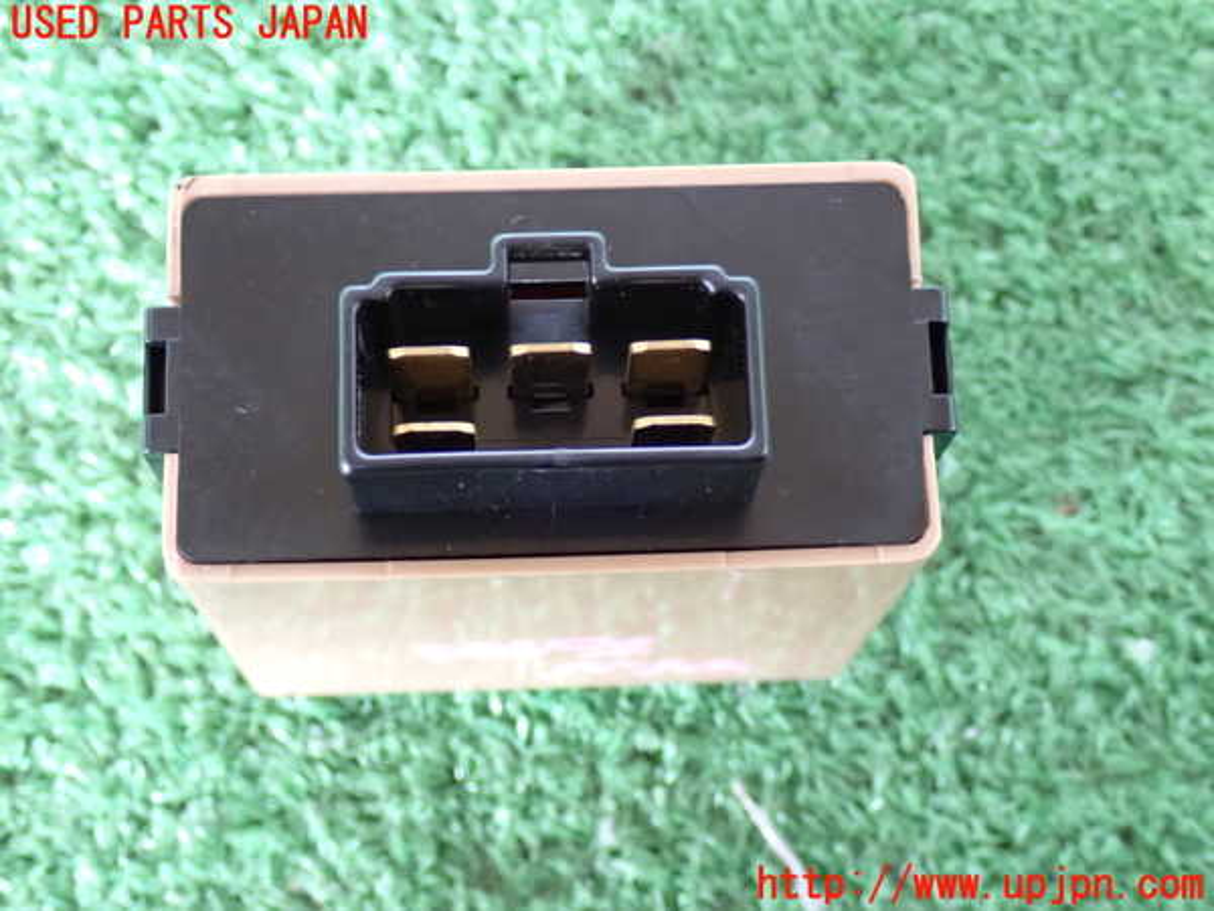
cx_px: 607
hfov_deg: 31.2
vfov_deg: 23.7
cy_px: 456
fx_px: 2174
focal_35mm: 62
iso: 1250
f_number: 3.6
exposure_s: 1/15
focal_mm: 11.09
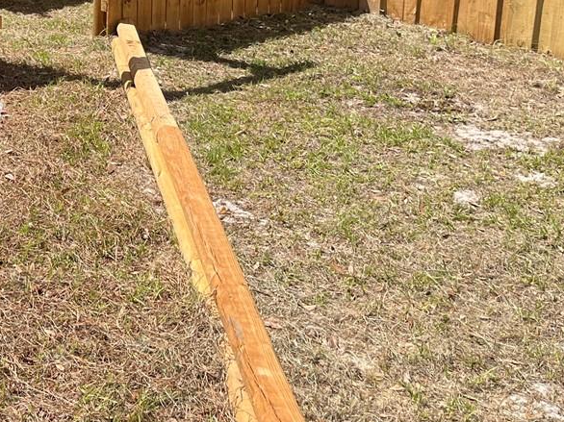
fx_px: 1156
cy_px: -70
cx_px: -18
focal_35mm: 71
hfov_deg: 25.8
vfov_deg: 19.6
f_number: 1.6
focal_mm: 5.1
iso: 50
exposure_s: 1/2101
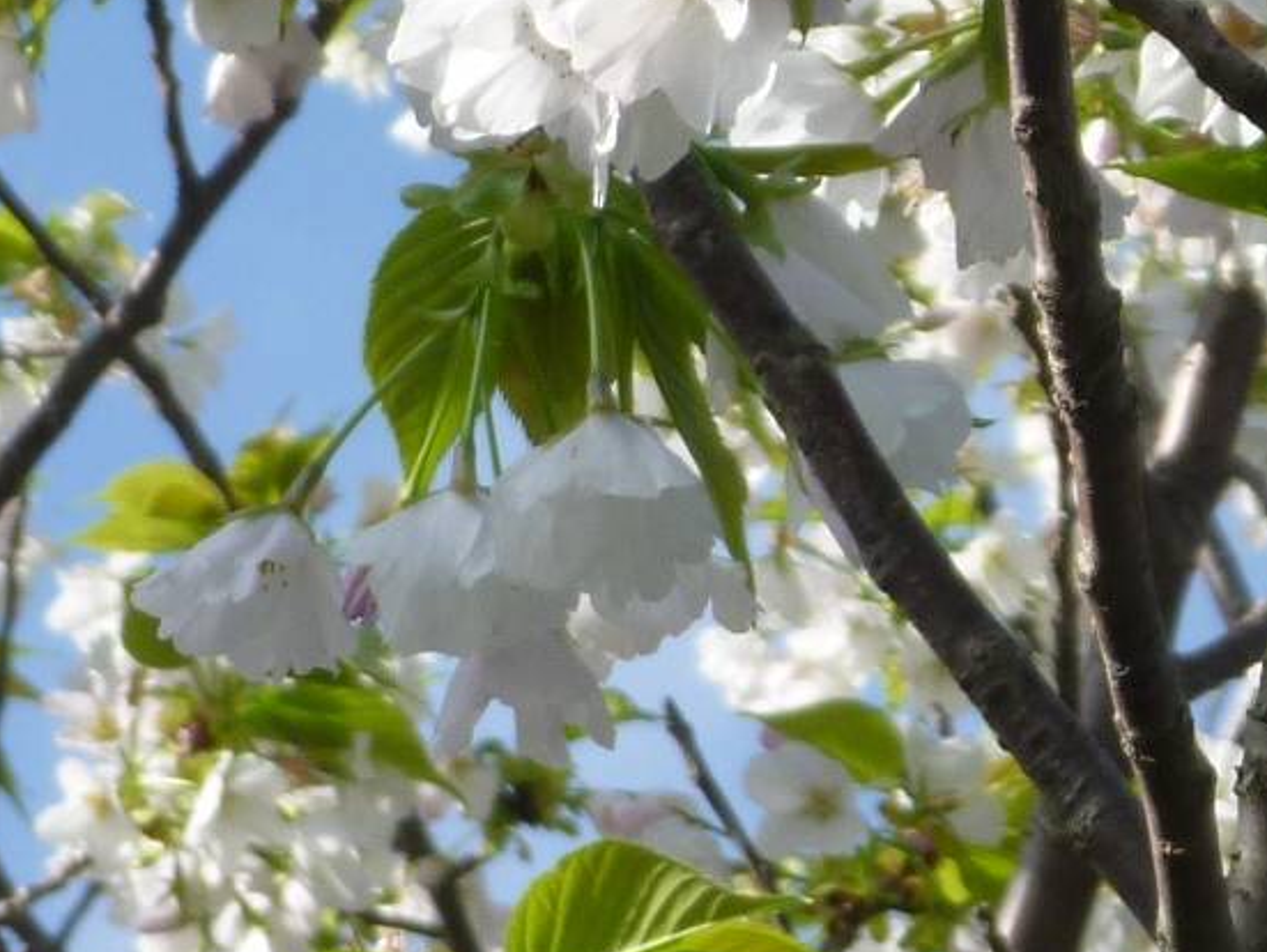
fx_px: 12379
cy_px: -345
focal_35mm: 338
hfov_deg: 5.8
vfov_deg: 4.4
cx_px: 1228
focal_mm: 16.2
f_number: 5.7
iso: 80
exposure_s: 1/200
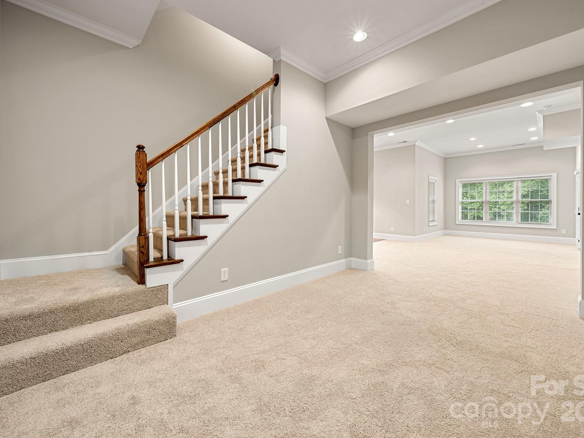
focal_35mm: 14
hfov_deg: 102.1
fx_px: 236
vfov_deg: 85.6
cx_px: 291
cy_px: 204
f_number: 10
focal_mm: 12
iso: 200
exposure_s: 8
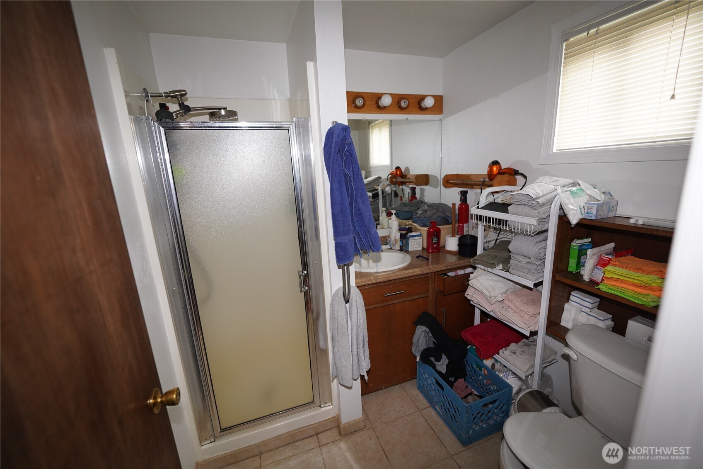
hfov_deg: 104.3
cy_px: 234
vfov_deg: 81.2
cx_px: 352
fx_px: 273
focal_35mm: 14
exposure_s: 1/160
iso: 1250
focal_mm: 14
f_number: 2
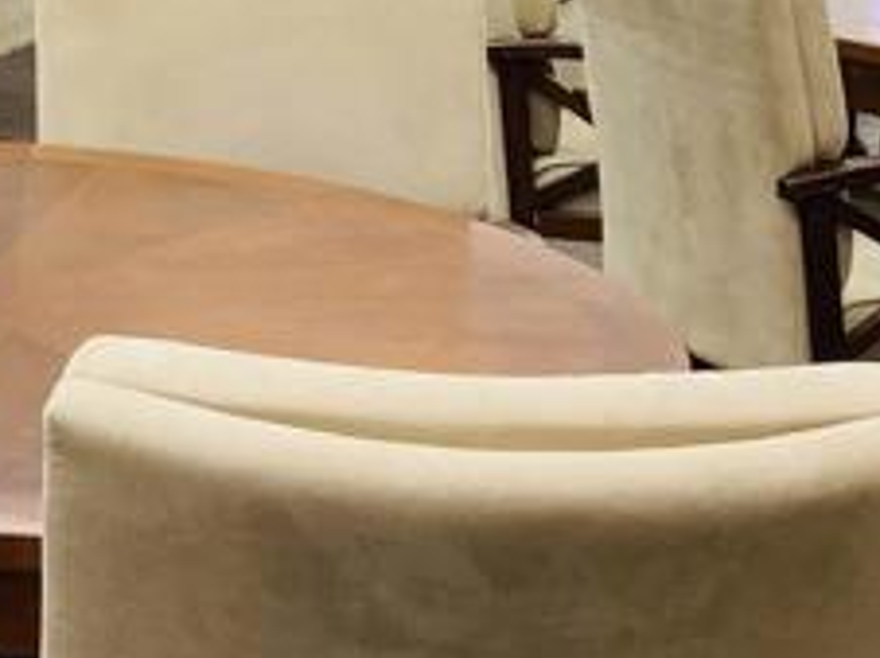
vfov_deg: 12.3
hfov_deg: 16.5
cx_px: 74
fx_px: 2997
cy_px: -78
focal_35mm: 118
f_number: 1.8
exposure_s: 1/60
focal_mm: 4.25
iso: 50
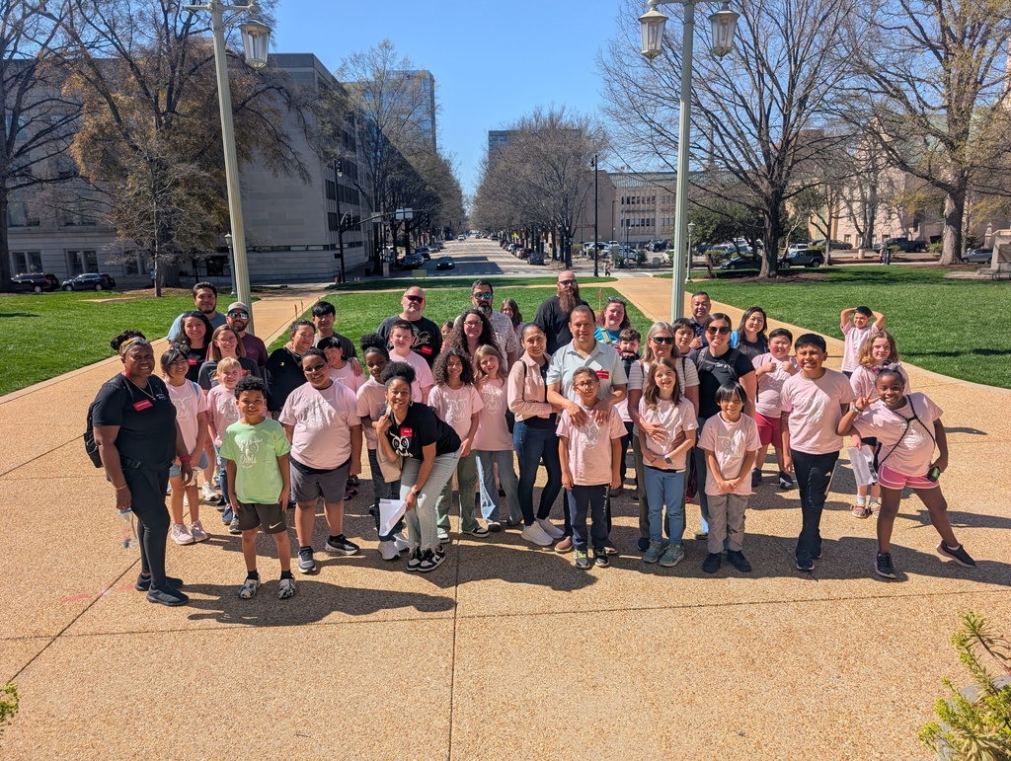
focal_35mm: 24
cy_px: 380
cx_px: 506
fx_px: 702
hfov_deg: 71.5
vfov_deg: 56.9
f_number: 1.68
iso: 23
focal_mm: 6.9
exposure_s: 1/7576
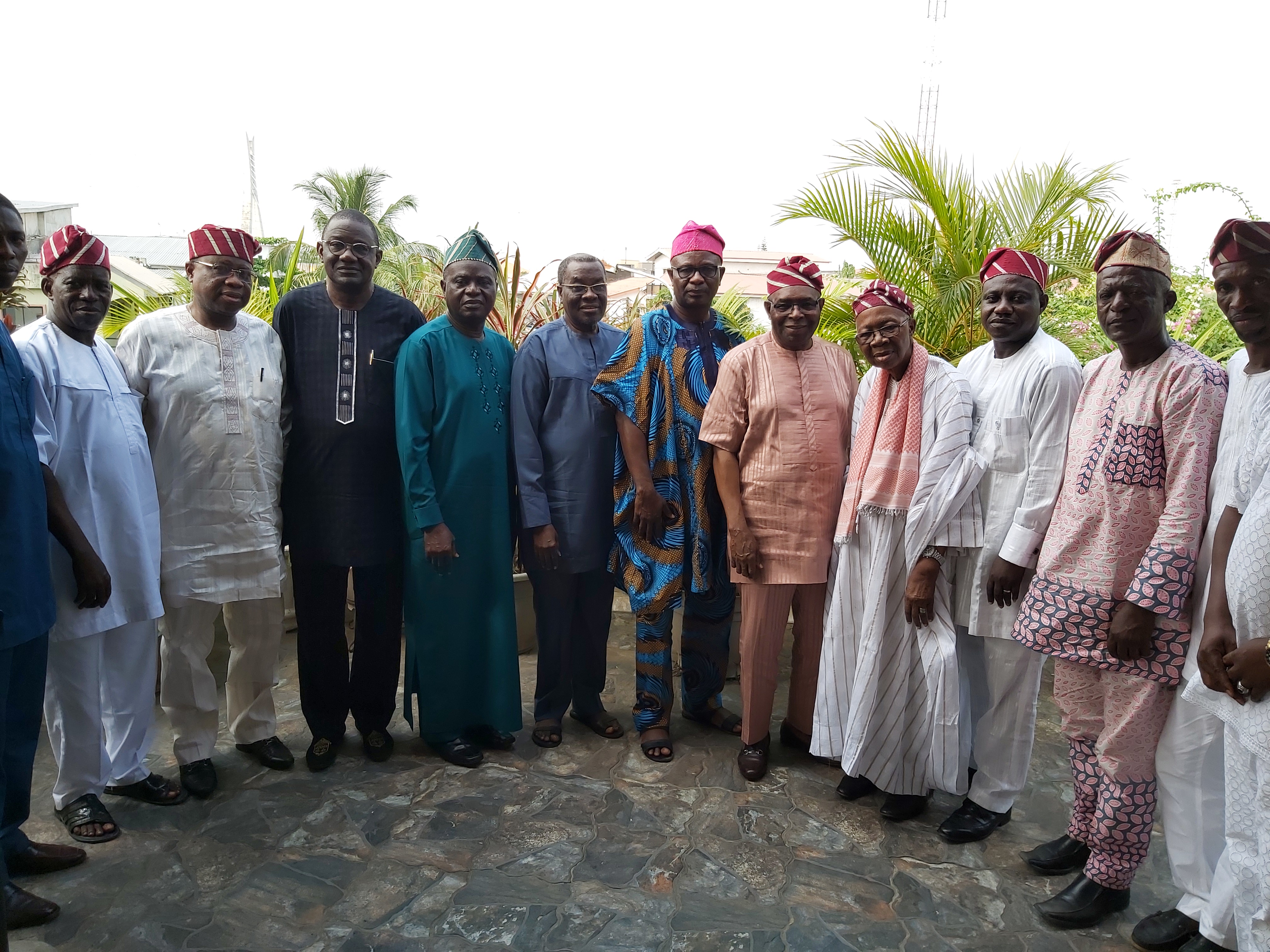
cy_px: 476
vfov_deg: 53.1
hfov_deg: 67.3
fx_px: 954
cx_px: 635
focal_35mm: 26
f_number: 1.7
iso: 64
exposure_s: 1/415
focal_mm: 3.92
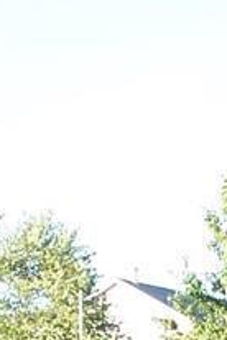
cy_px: 563
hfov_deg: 7.6
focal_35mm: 180
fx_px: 1702
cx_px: 150
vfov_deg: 10.9
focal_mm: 6
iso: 80
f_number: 2.8
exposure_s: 1/180
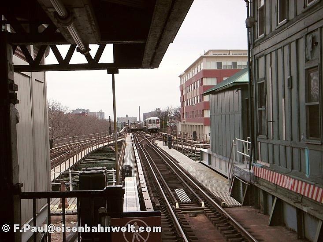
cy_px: 121
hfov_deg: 29.4
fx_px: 616
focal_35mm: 66
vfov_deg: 22.3
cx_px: 162
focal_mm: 10.9
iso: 50
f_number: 3.8
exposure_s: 1/350
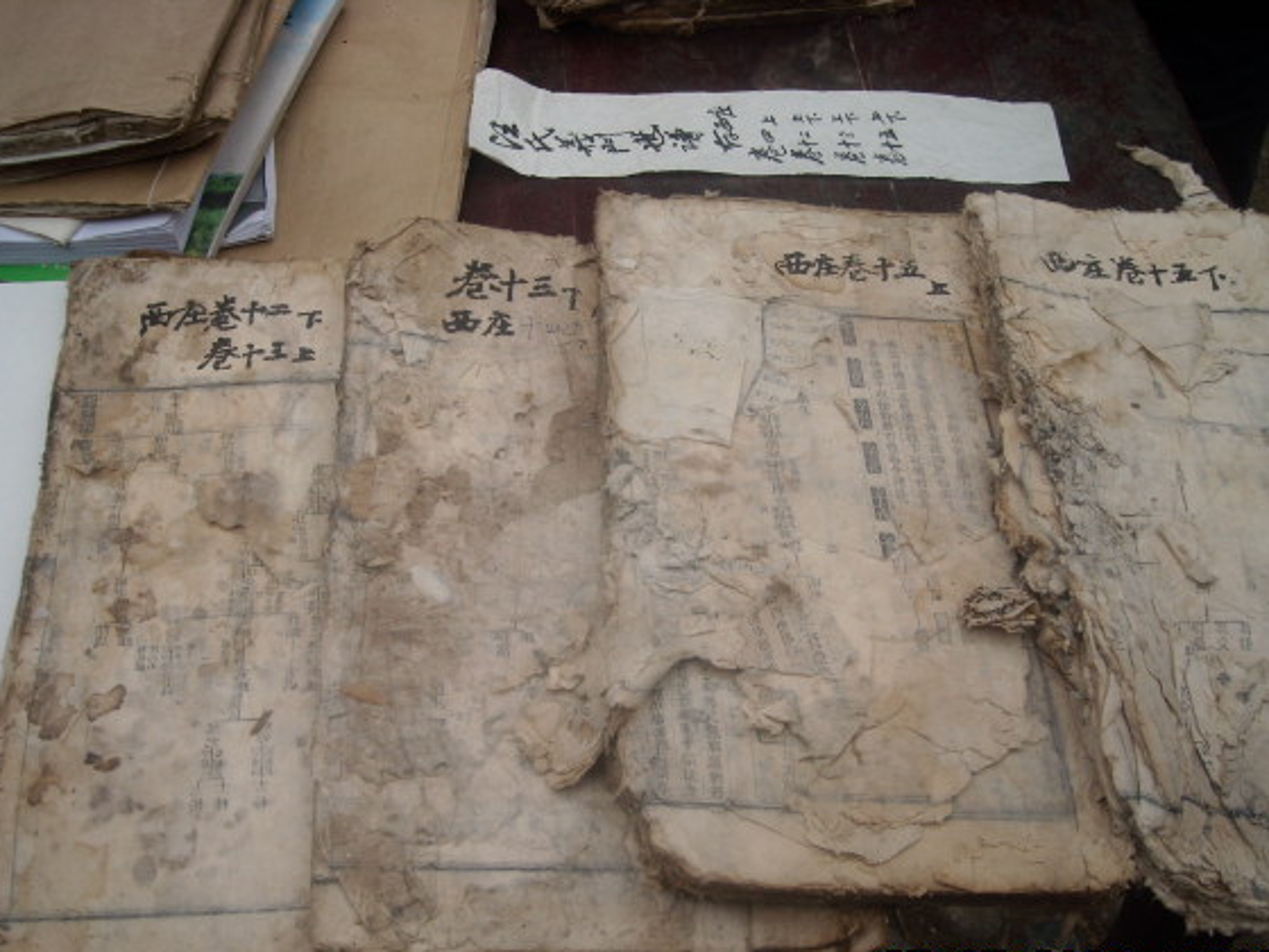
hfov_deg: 46.8
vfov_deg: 35.9
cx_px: 619
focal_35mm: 40
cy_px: 542
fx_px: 1466
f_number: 5.6
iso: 64
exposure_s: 1/296
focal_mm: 5.7
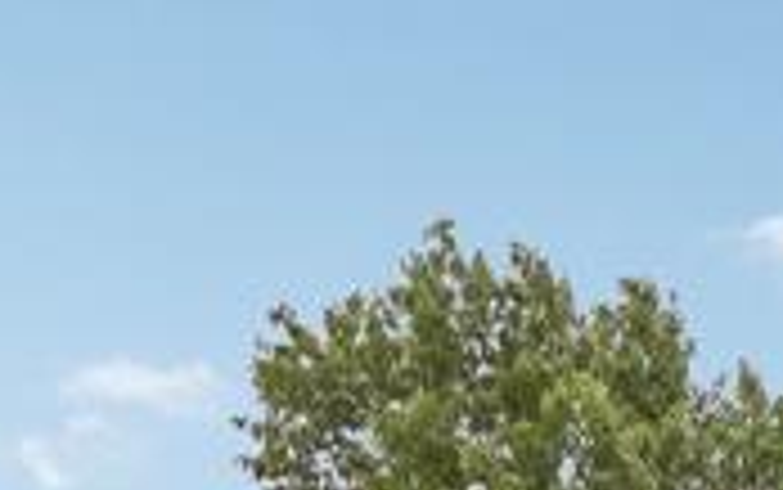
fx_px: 1922
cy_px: 1380
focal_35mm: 90
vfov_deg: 10.8
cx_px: 490
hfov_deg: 23.0
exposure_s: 1/45
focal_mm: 10
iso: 400
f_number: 8
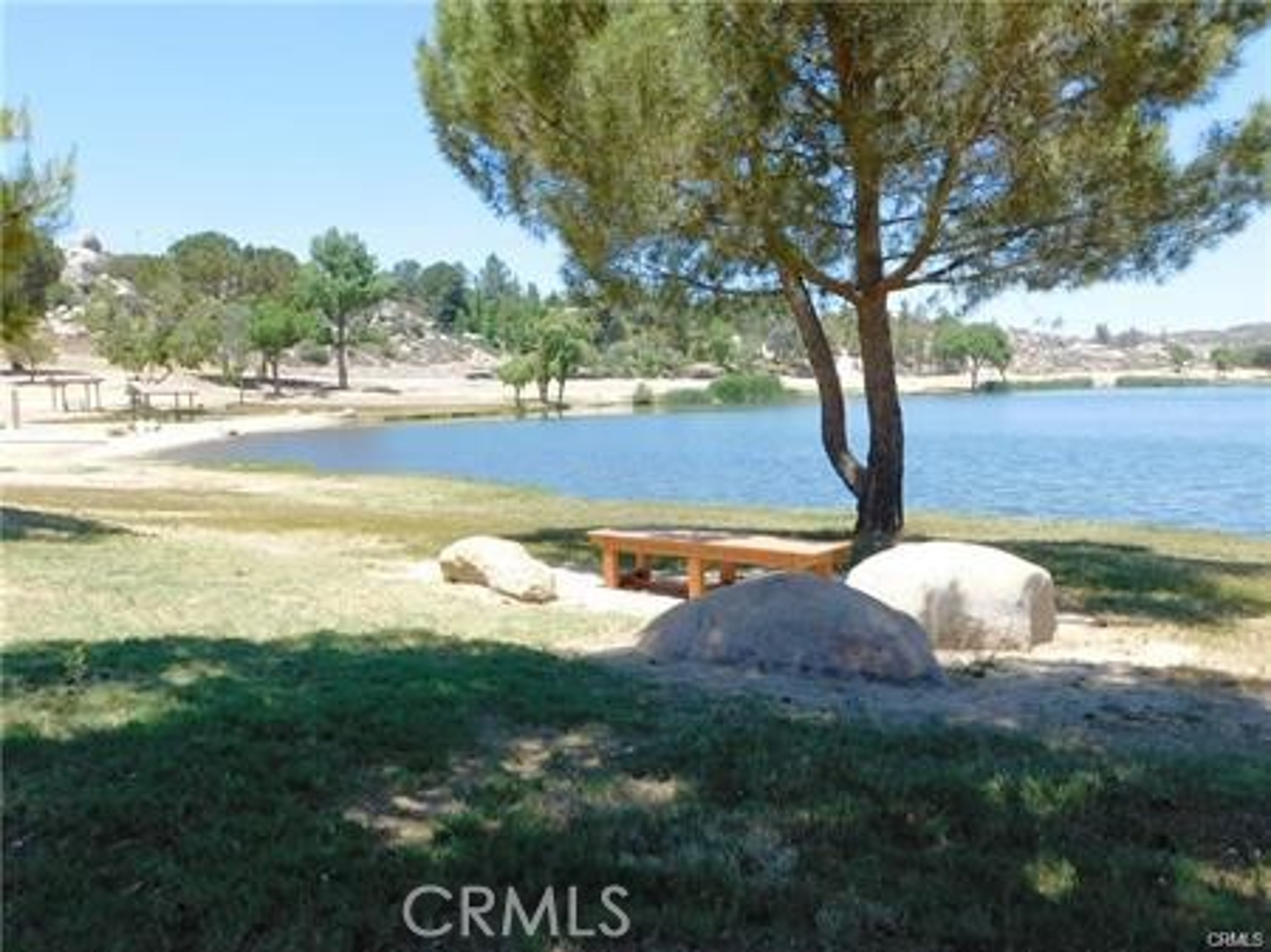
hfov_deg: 60.0
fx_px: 1101
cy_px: 476
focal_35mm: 30
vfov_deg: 46.8
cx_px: 636
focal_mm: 5.3
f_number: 3.2
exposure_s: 1/800
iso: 125
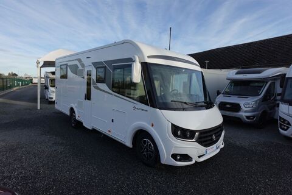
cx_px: 146
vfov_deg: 61.9
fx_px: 162
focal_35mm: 20
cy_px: 98
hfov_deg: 84.0
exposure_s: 1/2000
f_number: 2
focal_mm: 7.6
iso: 125
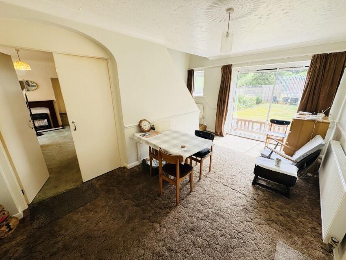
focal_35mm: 14
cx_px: 173
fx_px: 140
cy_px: 130
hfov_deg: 102.1
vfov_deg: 85.7
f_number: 2.2
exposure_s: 1/121
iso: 40
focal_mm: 2.22
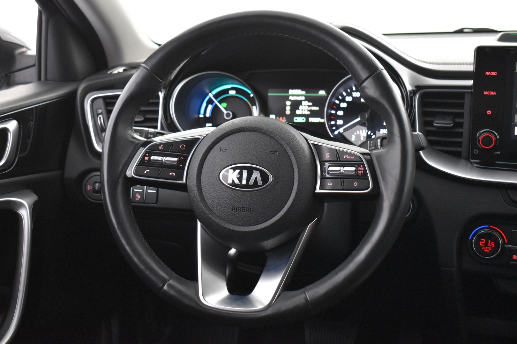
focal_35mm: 48
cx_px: 258
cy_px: 172
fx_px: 689
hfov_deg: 41.1
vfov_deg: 28.1
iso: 3200
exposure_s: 1/15
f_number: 4.5
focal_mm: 32
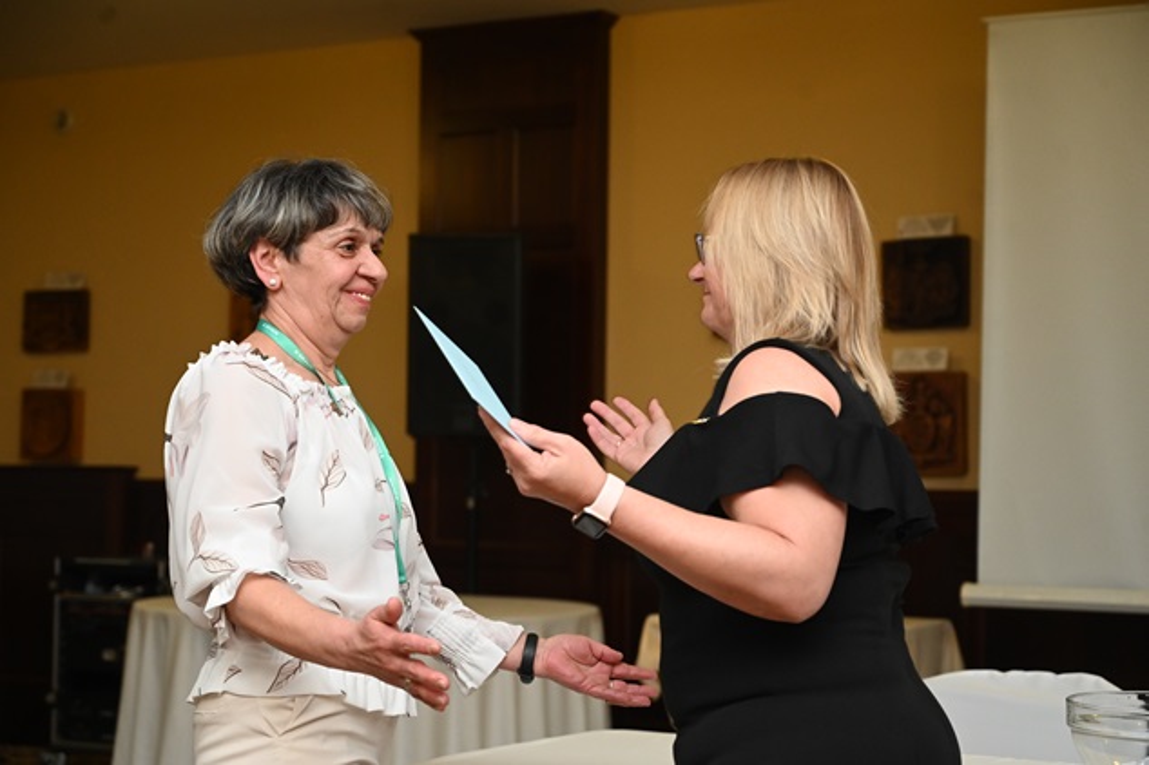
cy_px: 382
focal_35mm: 60
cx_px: 574
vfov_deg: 22.6
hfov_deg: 33.4
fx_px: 1914
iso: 3200
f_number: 4.5
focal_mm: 60
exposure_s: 1/125
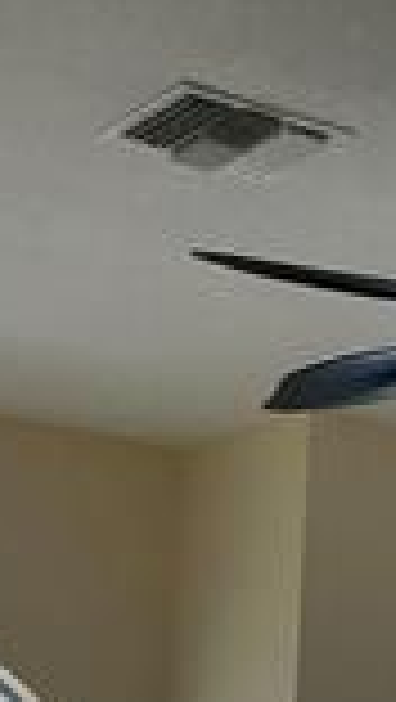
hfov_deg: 10.0
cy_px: 608
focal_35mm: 117
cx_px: 598
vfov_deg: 18.1
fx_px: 2179
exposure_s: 1/120
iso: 64
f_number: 1.8
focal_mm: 3
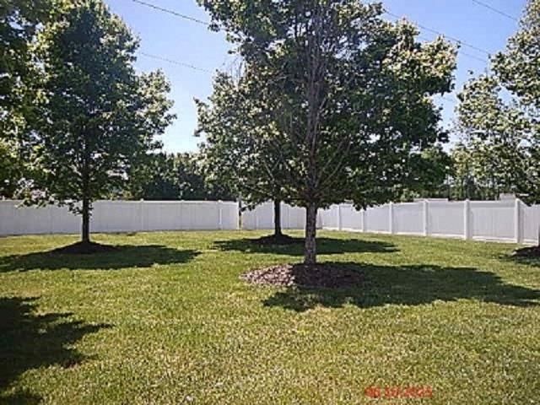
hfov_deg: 63.4
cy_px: 202
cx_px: 270
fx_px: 437
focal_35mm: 28
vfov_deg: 49.7
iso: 125
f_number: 3.9
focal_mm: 5
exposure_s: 1/640
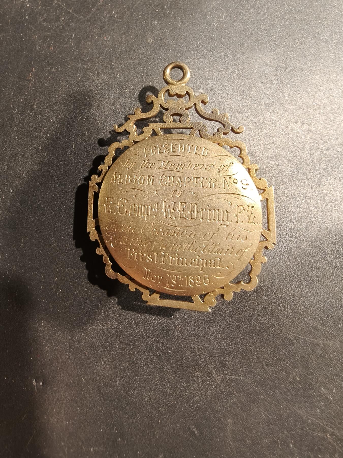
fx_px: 304
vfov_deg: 73.9
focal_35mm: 23
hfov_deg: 58.9
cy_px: 229
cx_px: 172
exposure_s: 1/50
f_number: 2
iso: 200
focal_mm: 2.32
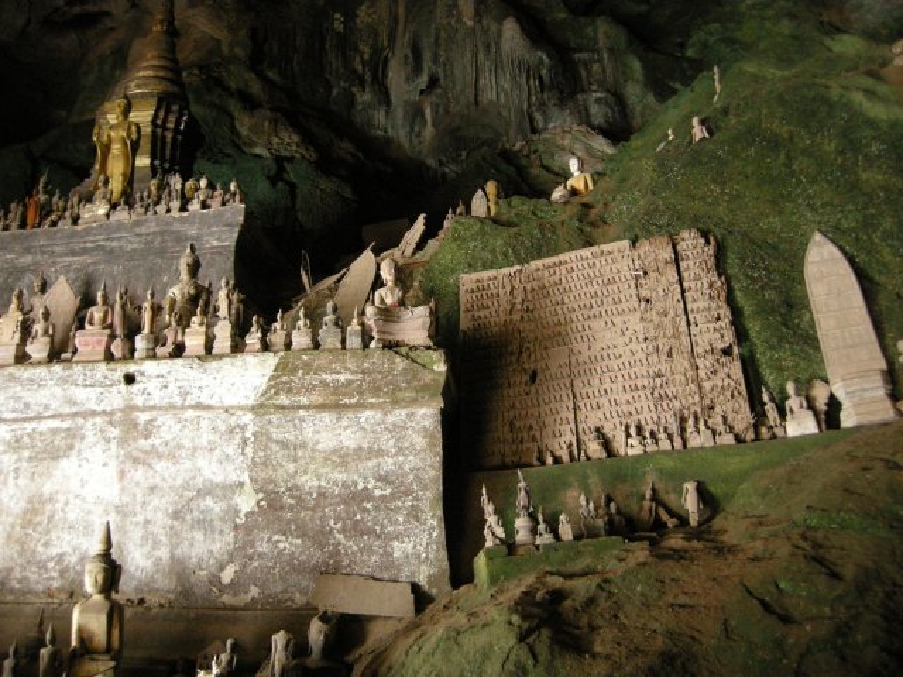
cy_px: 338
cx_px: 452
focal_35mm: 36
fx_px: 939
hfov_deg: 51.4
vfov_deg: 39.7
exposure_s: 1/3.4
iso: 400
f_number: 2.7
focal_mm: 7.5
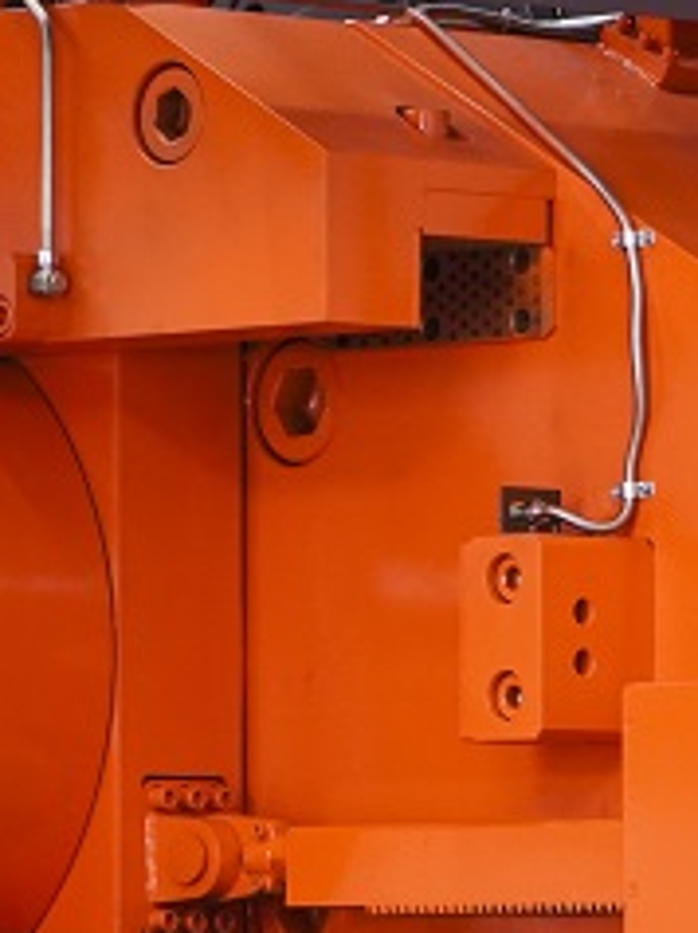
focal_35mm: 351
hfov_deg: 4.2
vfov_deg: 5.7
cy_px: 521
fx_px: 9441
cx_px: 78
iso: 800
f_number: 5
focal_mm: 77
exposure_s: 1/160
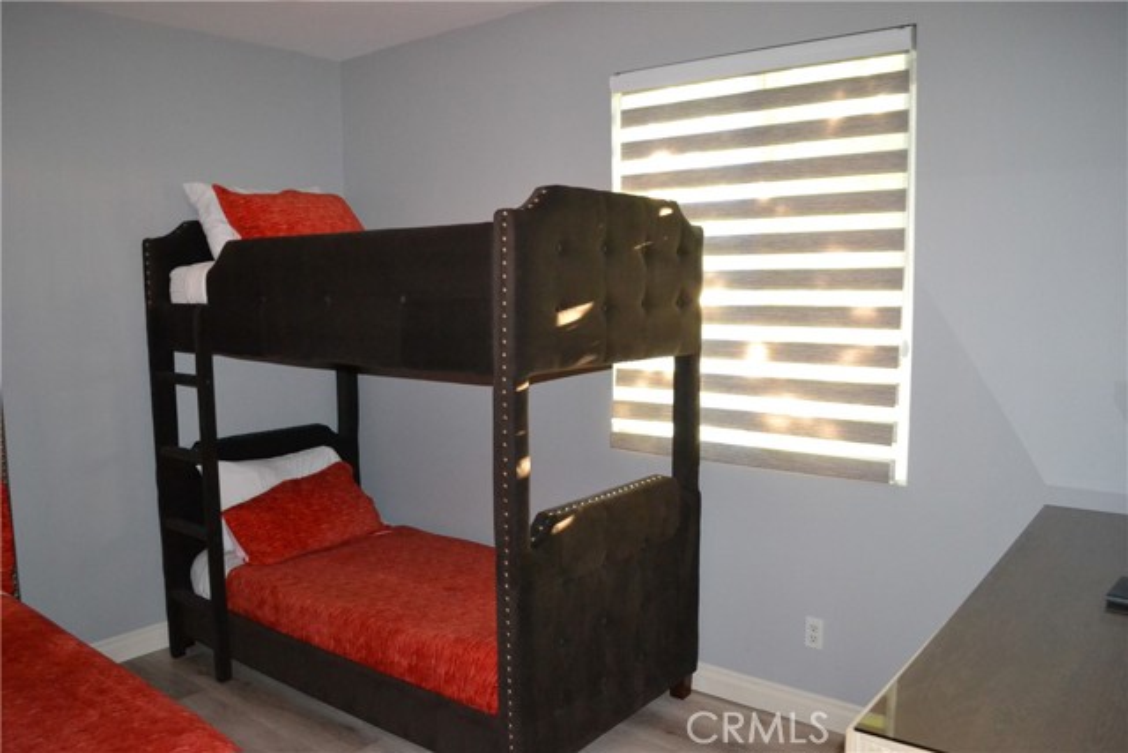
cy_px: 376
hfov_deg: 67.4
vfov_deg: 48.0
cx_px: 564
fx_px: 846
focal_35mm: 27
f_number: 3.5
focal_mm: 18
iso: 3200
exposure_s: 1/60
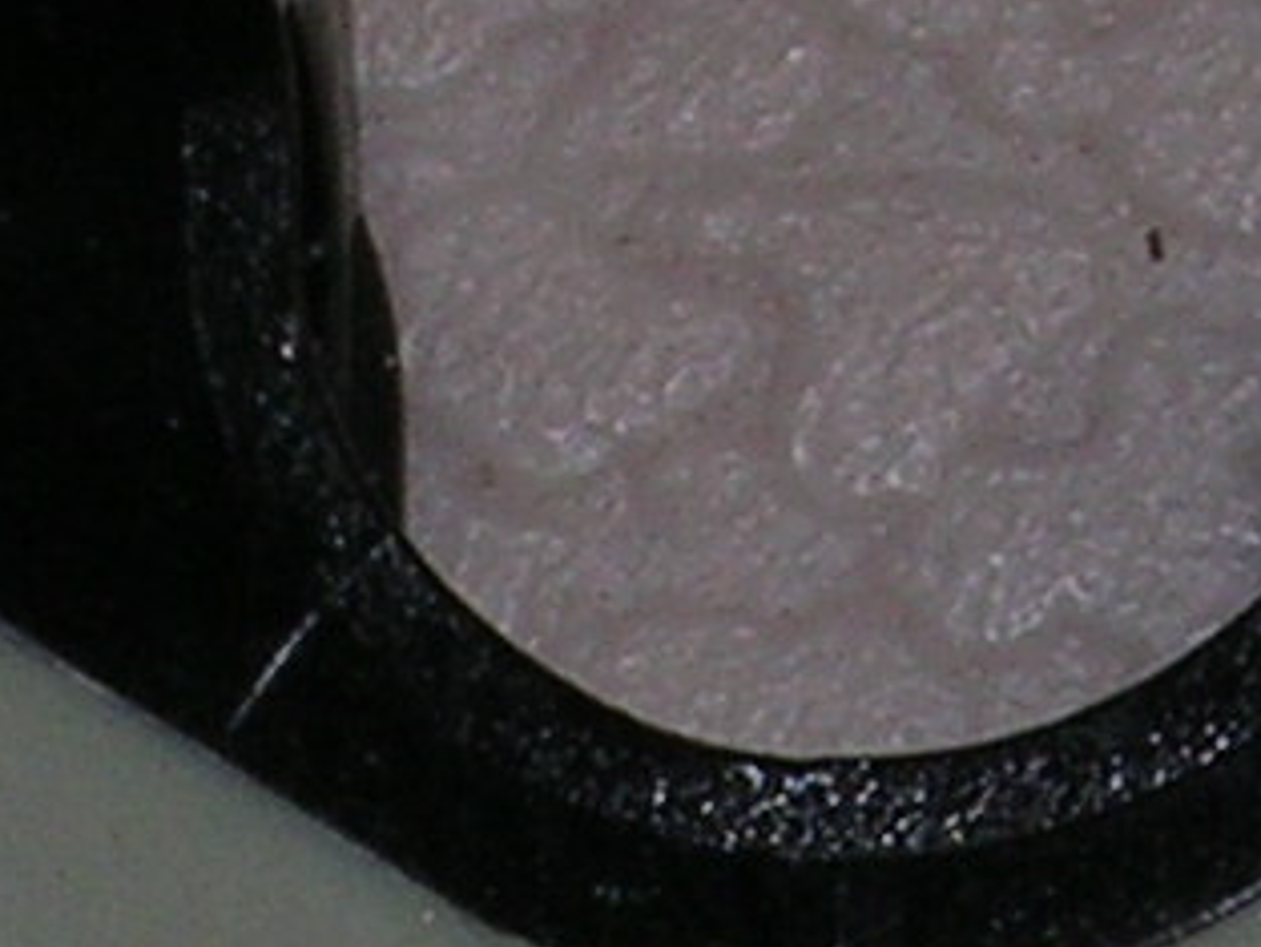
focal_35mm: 347
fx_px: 12645
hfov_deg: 5.7
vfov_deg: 4.2
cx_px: 822
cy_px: 1801
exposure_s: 1/60.1
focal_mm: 8
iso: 50
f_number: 6.4
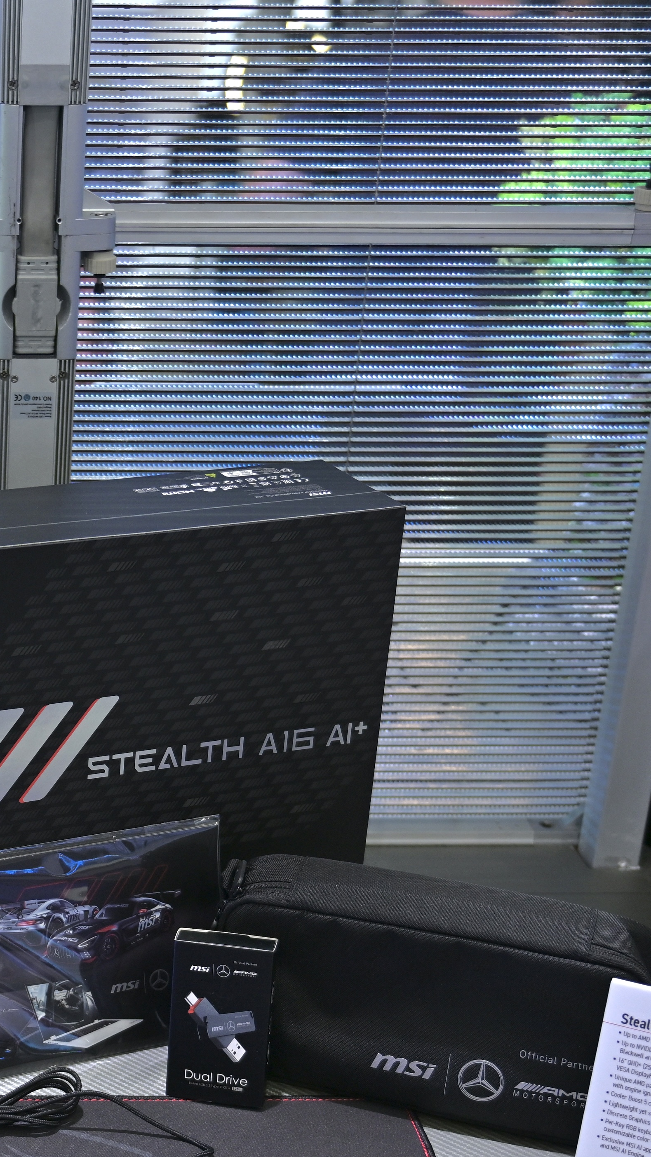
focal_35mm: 67
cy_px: 791
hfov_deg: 17.2
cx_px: -119
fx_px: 2056
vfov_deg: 31.1
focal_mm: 29
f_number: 2.8
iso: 200
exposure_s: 1/125
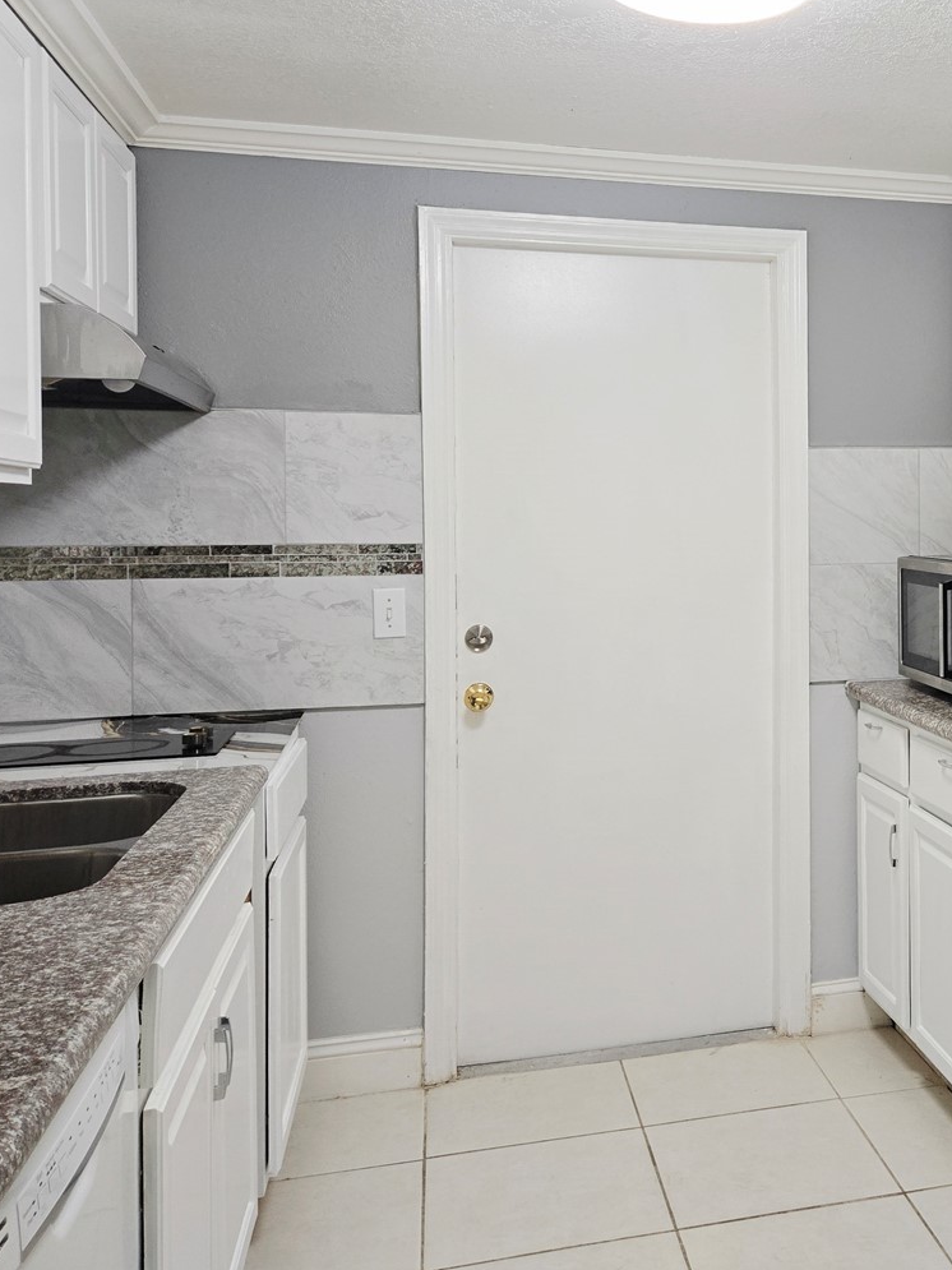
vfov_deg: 49.9
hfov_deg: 36.0
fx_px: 1357
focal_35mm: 37
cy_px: 527
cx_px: 883
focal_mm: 5.4
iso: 100
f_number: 1.8
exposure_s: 1/120
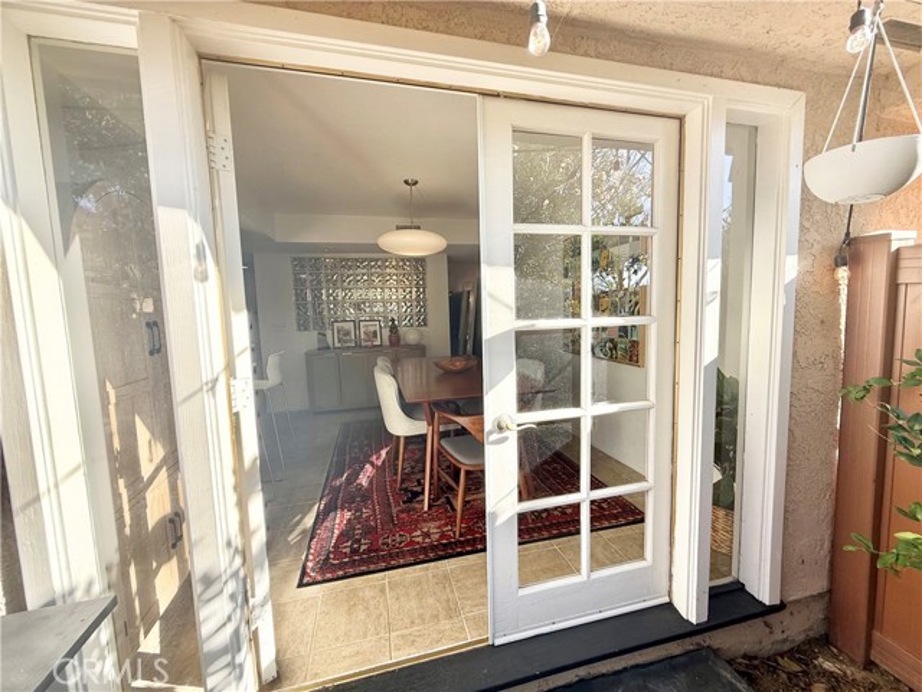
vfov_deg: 85.7
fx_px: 373
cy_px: 346
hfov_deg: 102.1
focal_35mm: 14
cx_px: 461
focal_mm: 2.22
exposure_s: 1/296
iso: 64
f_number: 2.2
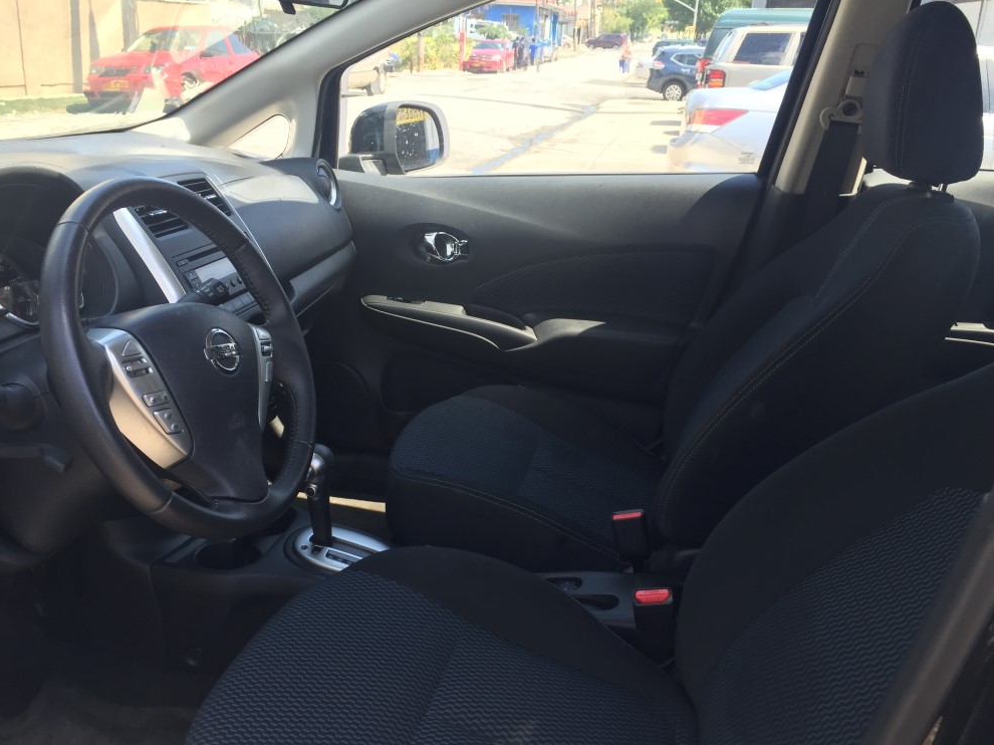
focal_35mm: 30
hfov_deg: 60.0
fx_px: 861
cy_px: 384
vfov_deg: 46.8
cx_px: 484
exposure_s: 1/158
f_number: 2.2
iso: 32
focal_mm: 4.15
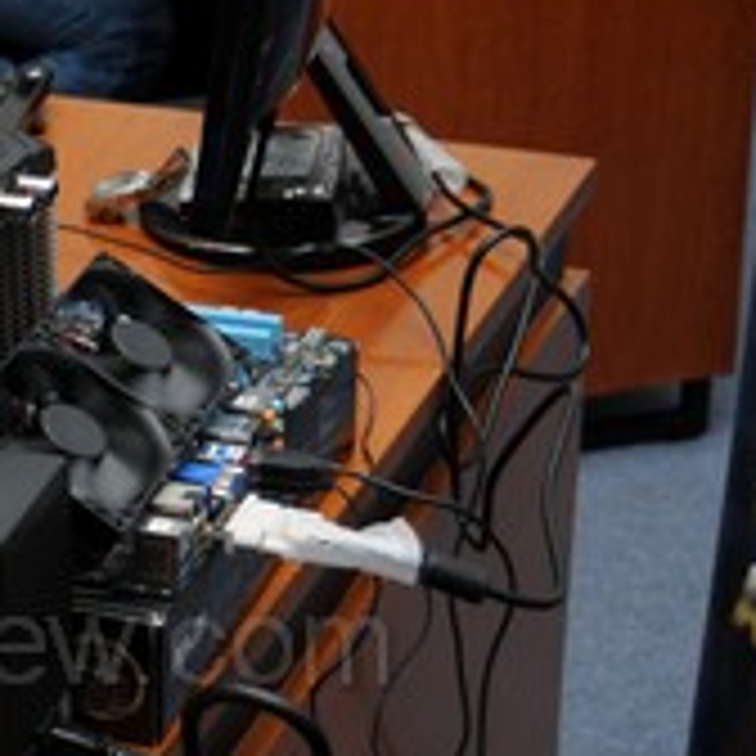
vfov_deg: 16.4
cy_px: 256
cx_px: -220
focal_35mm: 106
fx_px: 2619
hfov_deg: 15.6
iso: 200
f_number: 3.5
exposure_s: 1/60
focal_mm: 28
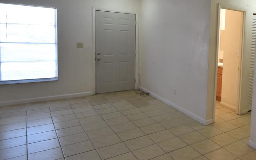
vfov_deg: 41.2
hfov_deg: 53.9
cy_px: 52
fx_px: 209
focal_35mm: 30
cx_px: 236
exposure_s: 1/90
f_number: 3.5
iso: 800
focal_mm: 10
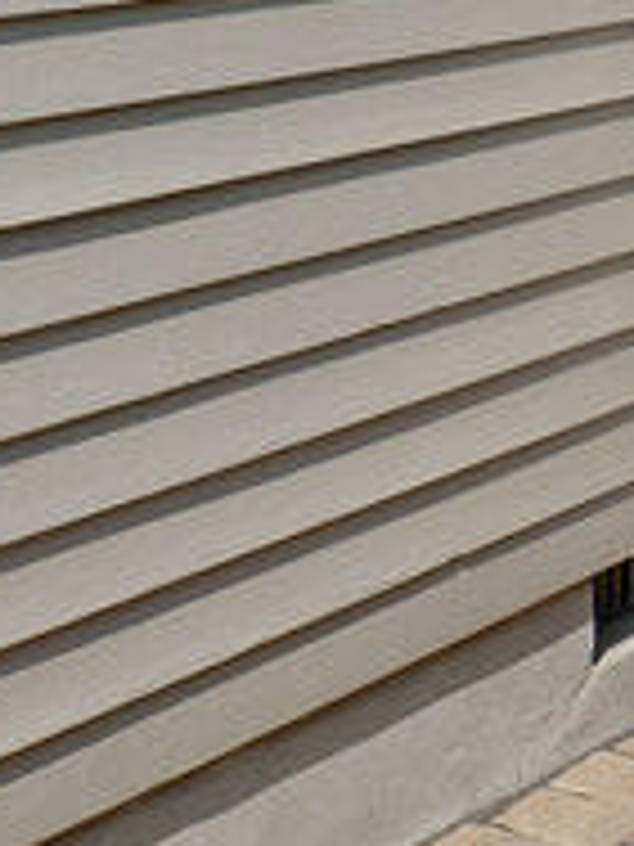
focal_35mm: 82
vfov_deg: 21.6
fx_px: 2002
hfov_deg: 14.1
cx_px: 1394
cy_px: -236
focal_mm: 16
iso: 100
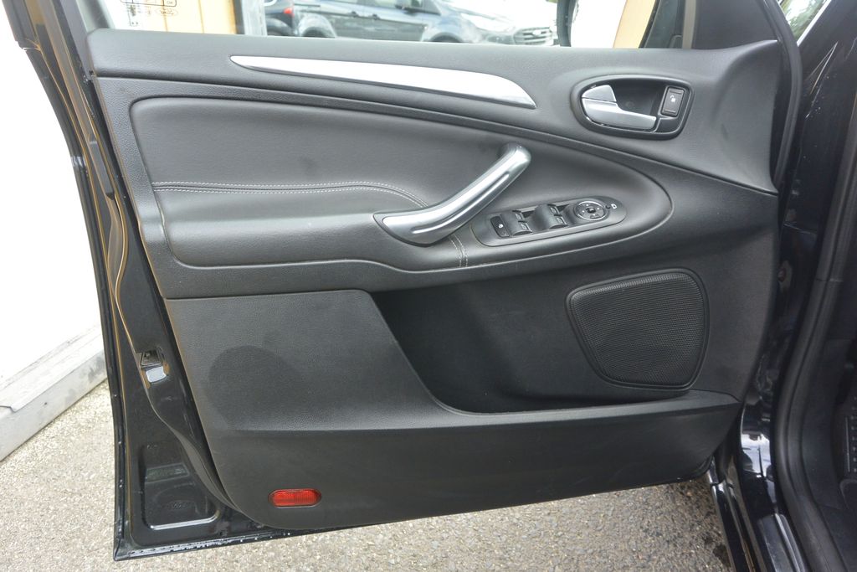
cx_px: 428
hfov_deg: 67.4
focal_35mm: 27
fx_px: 643
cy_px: 286
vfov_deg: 47.9
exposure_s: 1/125
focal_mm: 10
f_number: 3.5
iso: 200
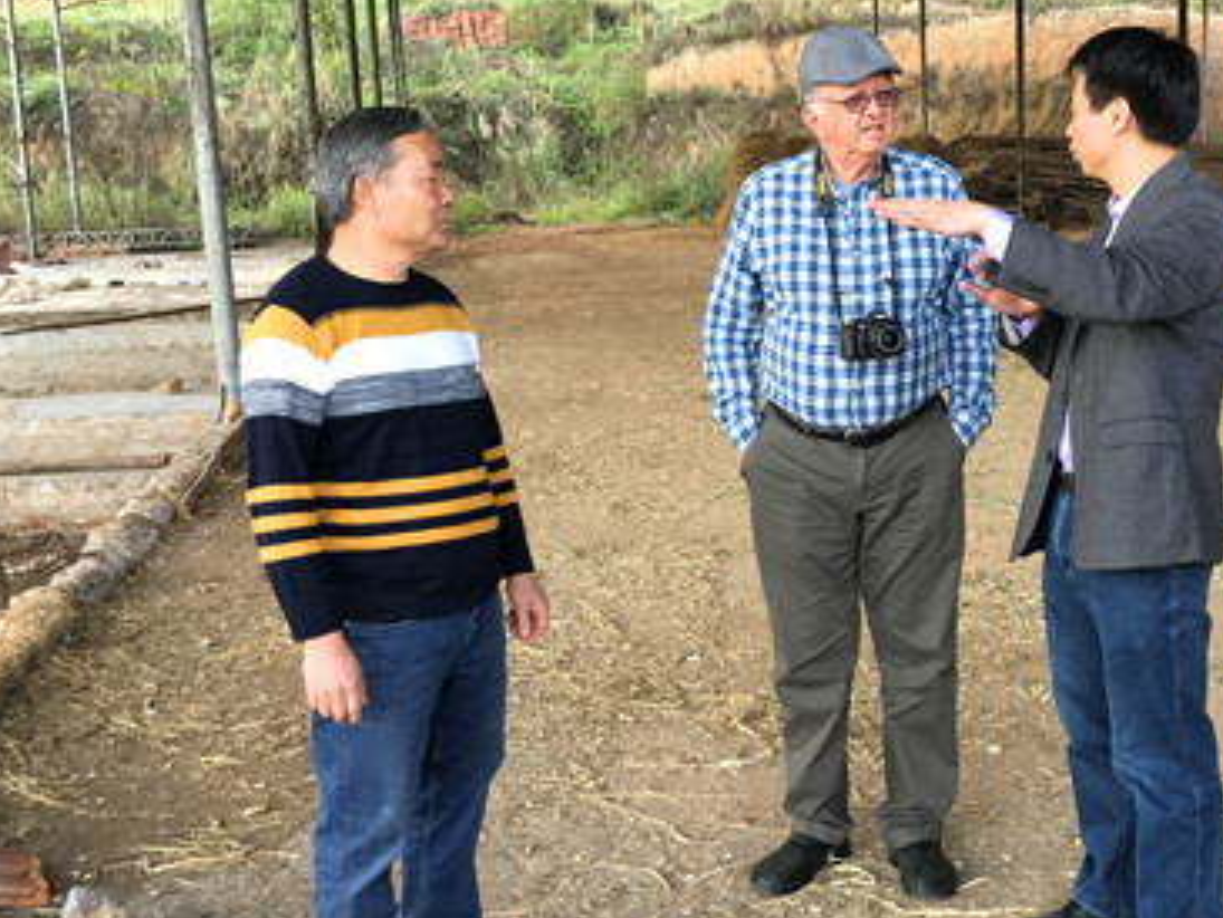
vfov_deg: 31.5
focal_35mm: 46
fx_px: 1626
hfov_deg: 40.6
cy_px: 449
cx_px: 831
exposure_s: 1/159
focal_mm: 3.99
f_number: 1.8
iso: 20
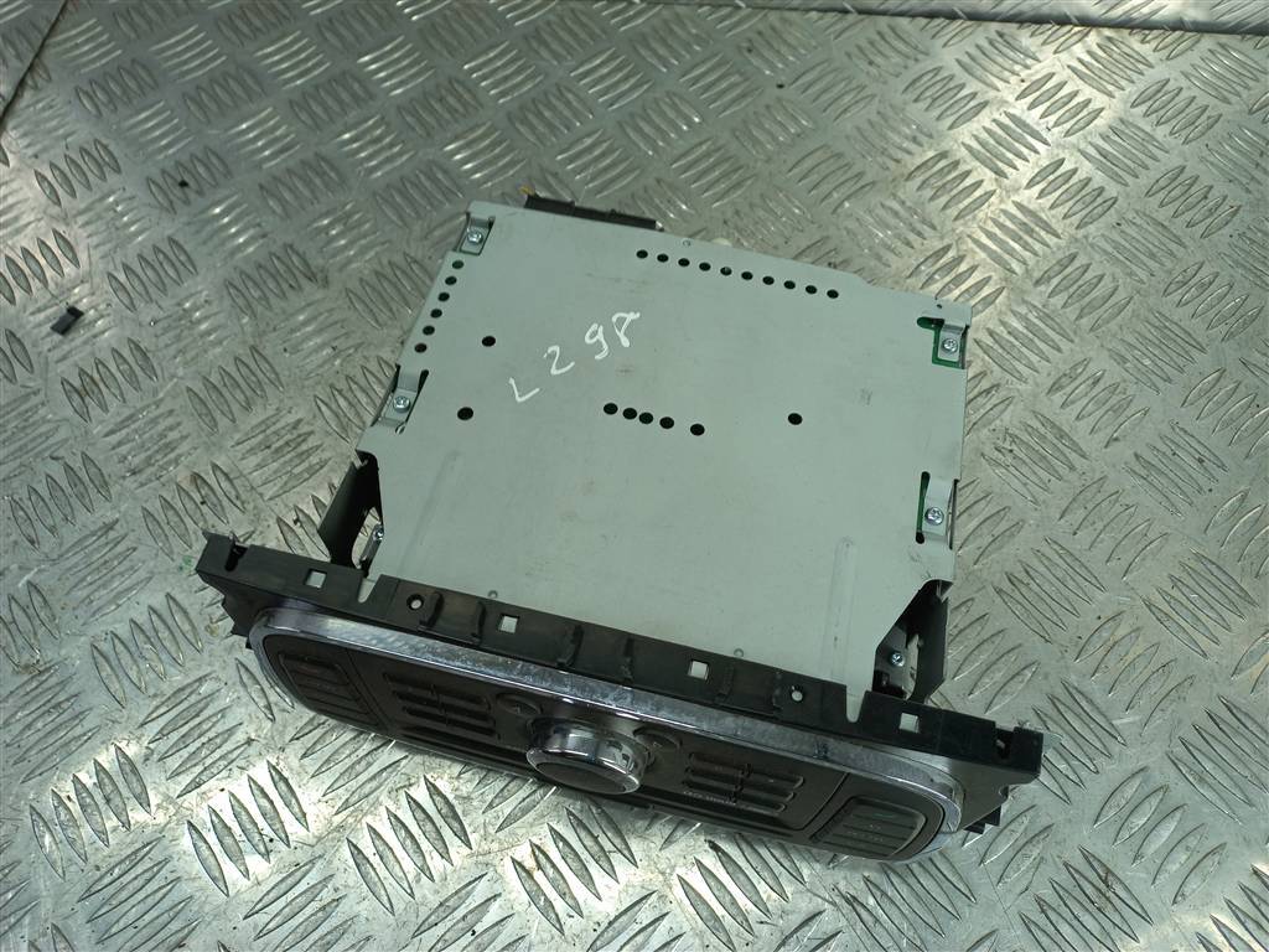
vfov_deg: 54.9
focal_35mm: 25
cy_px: 476
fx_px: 916
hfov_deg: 69.4
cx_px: 634
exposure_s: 1/50
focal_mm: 4.6
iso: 40
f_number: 1.8
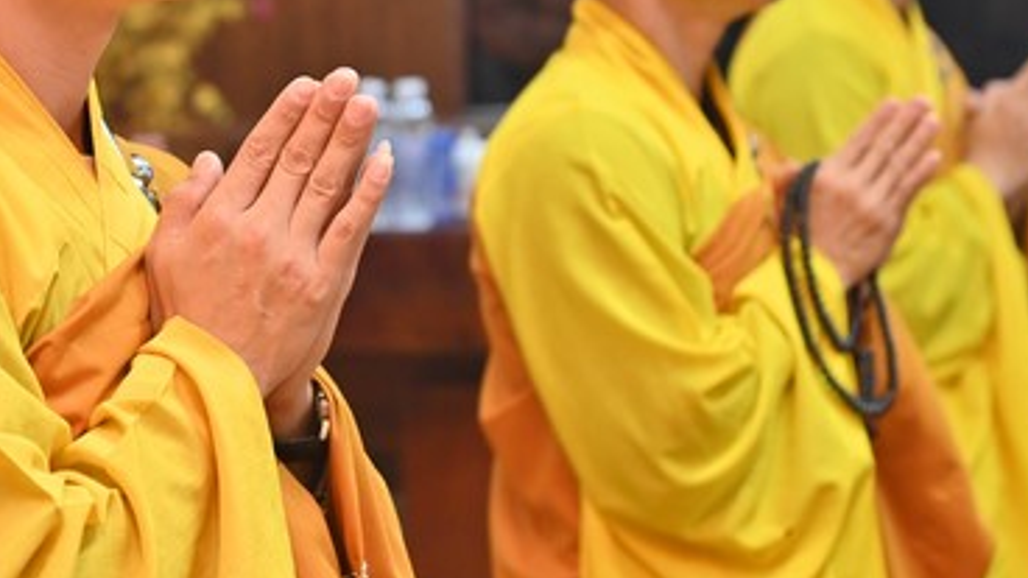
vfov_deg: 7.7
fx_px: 4280
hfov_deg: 13.6
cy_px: 134
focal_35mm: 157
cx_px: 190
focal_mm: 85
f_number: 5
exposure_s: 1/100
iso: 2000
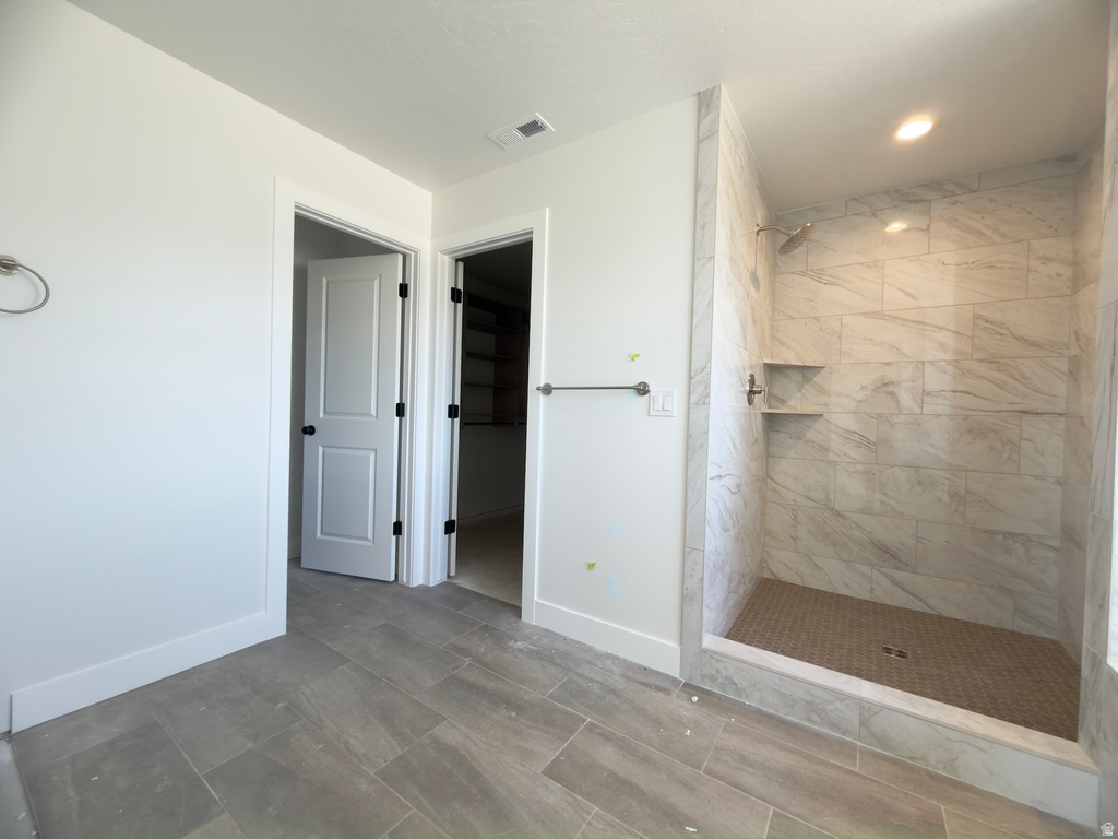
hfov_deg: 102.1
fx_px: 452
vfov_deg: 85.7
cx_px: 559
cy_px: 420
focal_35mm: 14
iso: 40
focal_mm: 2.22
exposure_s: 1/40
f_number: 2.2
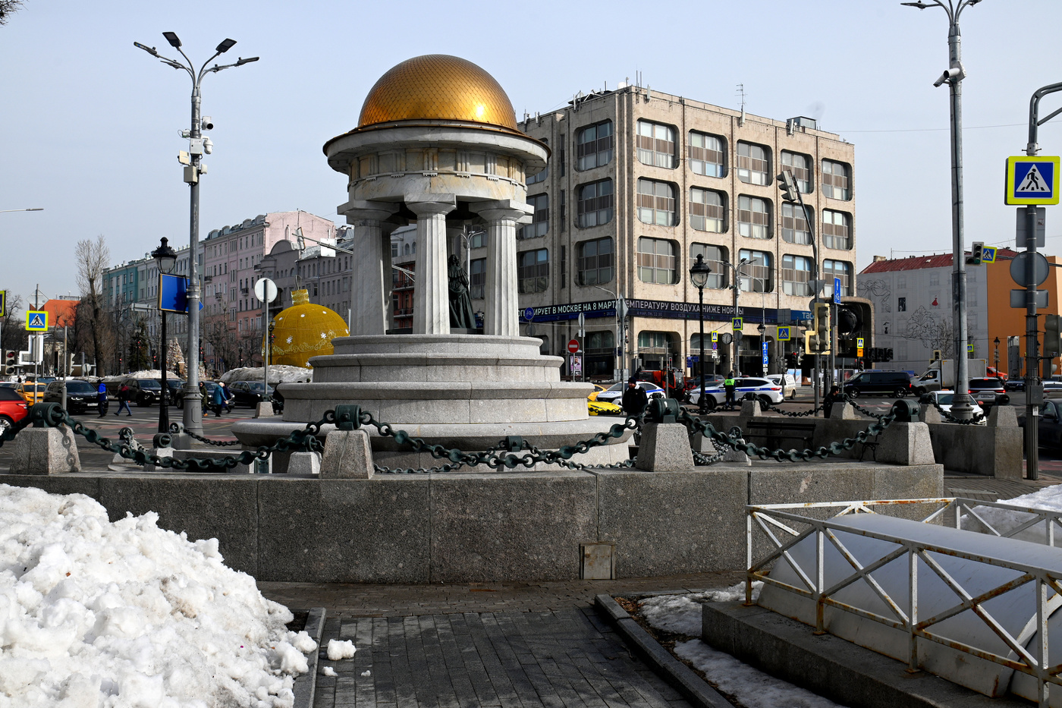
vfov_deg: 38.4
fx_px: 1018
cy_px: 354
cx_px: 531
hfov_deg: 55.1
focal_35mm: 34
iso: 100
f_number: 8
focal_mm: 23
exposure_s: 1/200
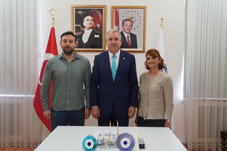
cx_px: 114
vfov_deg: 36.9
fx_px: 227
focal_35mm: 36
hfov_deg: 53.1
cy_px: 76
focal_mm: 36
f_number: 3.2
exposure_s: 1/125
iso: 1000
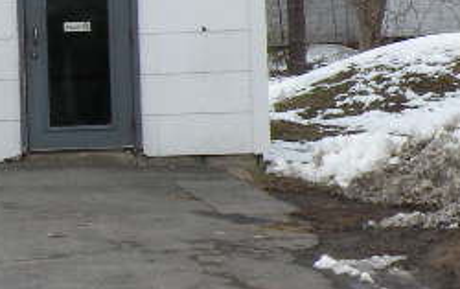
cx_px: -129
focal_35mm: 182
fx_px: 2285
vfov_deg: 7.2
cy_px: 98
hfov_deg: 11.2
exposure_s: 1/177
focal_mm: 7.4
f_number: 5.6
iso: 64
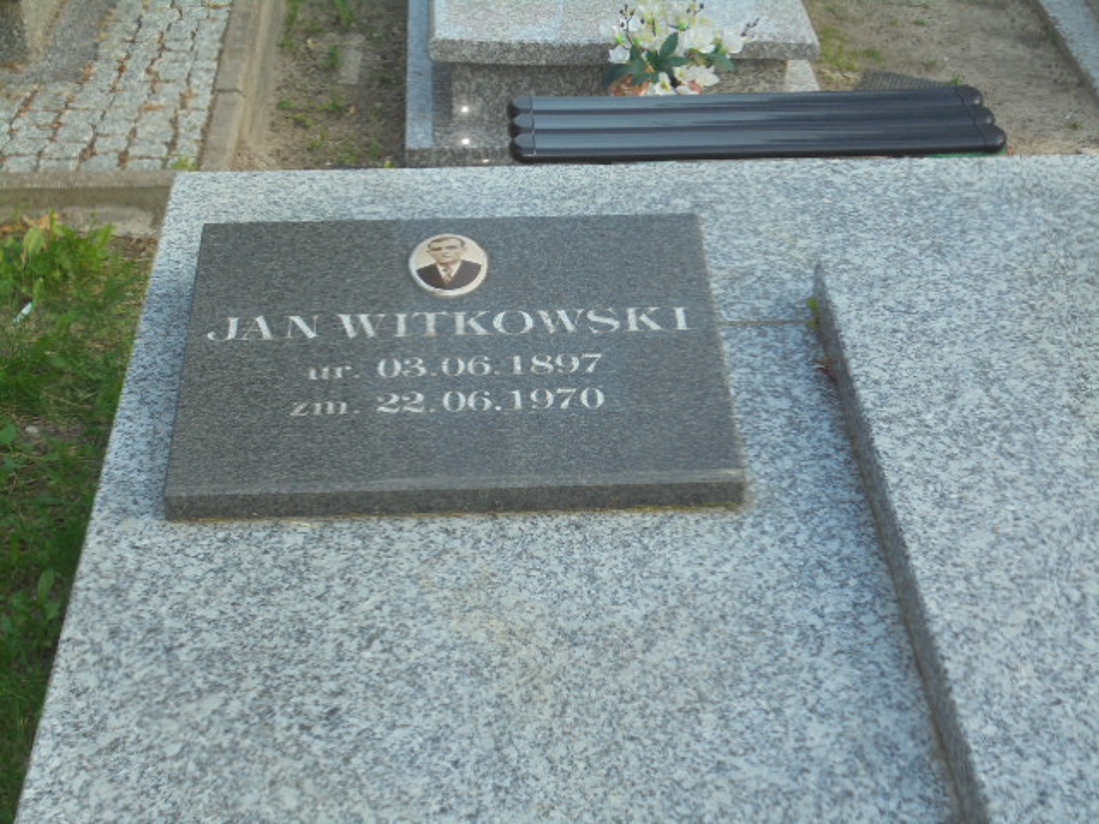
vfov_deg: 22.9
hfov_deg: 30.3
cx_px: 550
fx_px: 2032
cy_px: 412
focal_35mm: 64
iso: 100
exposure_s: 1/60
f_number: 5.6
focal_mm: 11.5
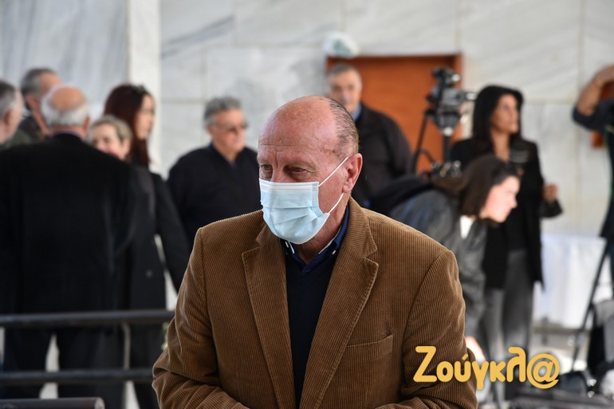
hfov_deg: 17.1
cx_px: 307
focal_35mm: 120
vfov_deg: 11.4
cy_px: 204
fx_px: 2046
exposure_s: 1/320
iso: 560
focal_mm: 120
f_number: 5.6
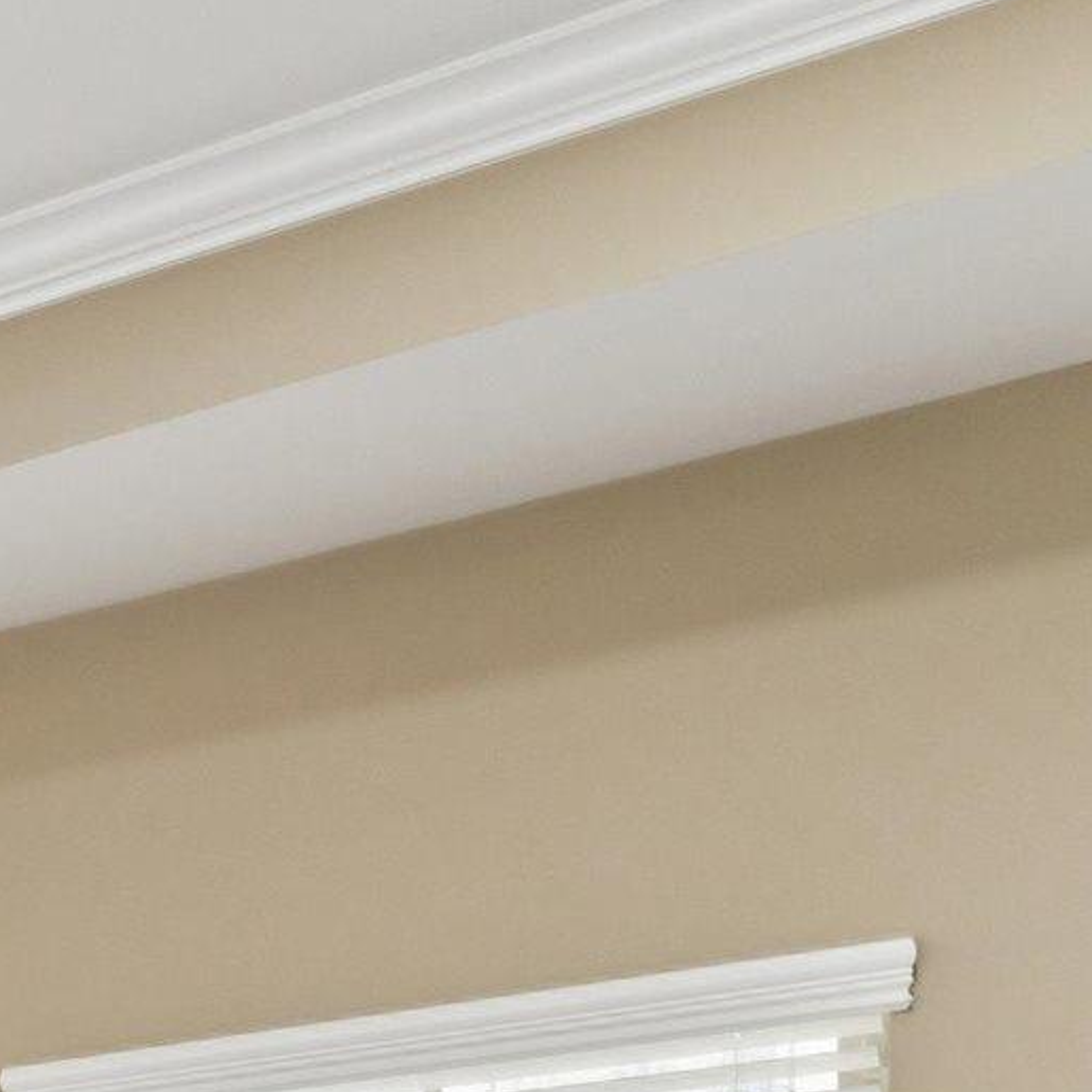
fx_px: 2643
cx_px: -1686
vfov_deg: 20.0
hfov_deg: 13.9
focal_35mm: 74
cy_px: 1662
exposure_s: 1/6
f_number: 13
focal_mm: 14.6
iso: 400
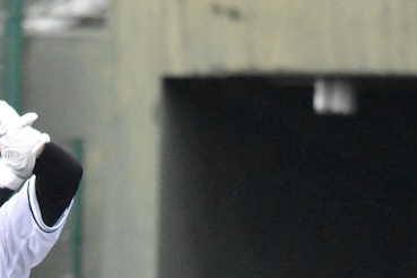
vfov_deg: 1.1
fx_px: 14478
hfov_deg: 1.6
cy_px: 349
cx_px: -45
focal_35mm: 1250
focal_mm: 300
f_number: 6.3
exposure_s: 1/2500
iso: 10000
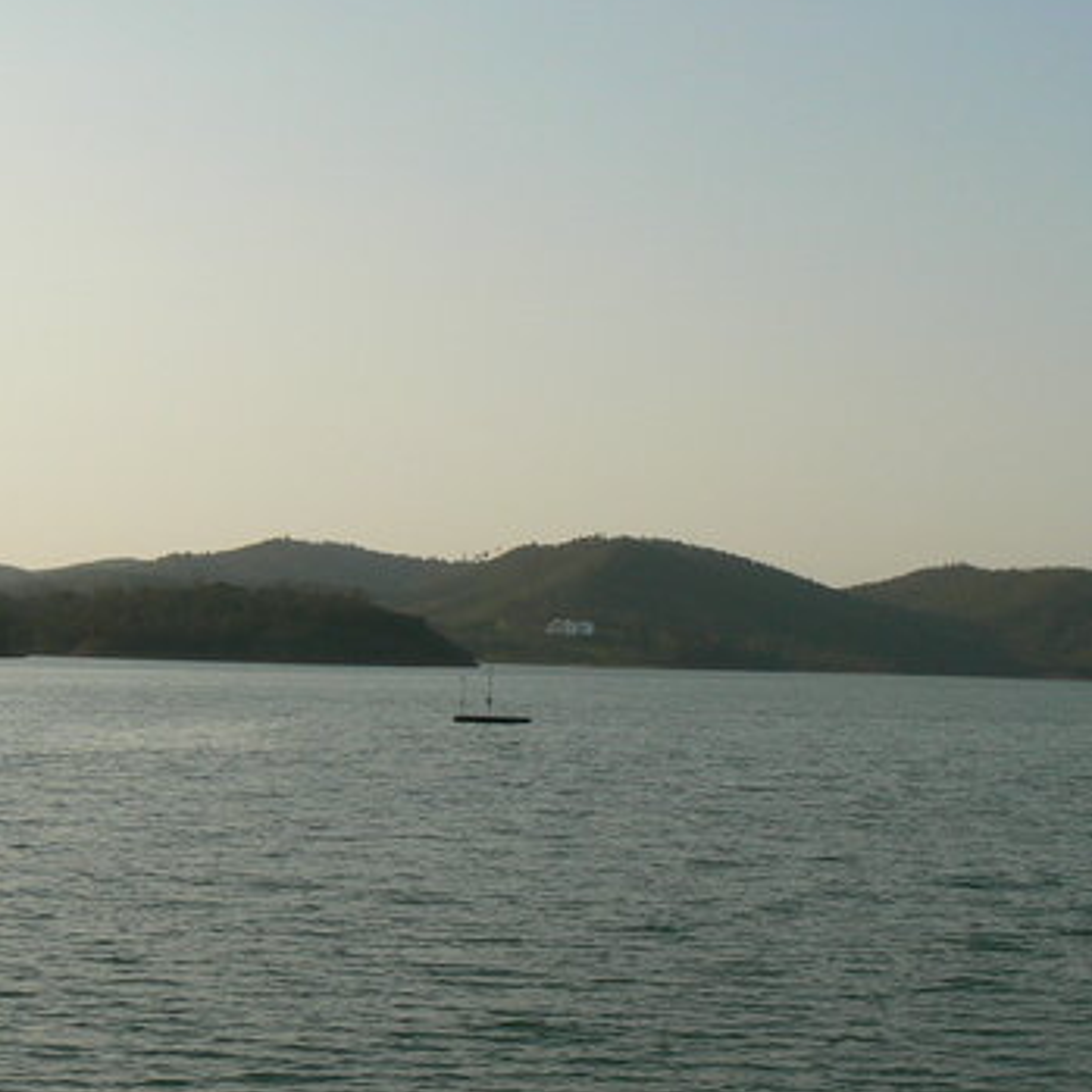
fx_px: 2605
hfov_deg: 23.6
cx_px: 645
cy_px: 638
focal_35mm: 73
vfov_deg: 23.6
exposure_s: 1/400
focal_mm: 6
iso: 80
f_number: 5.6
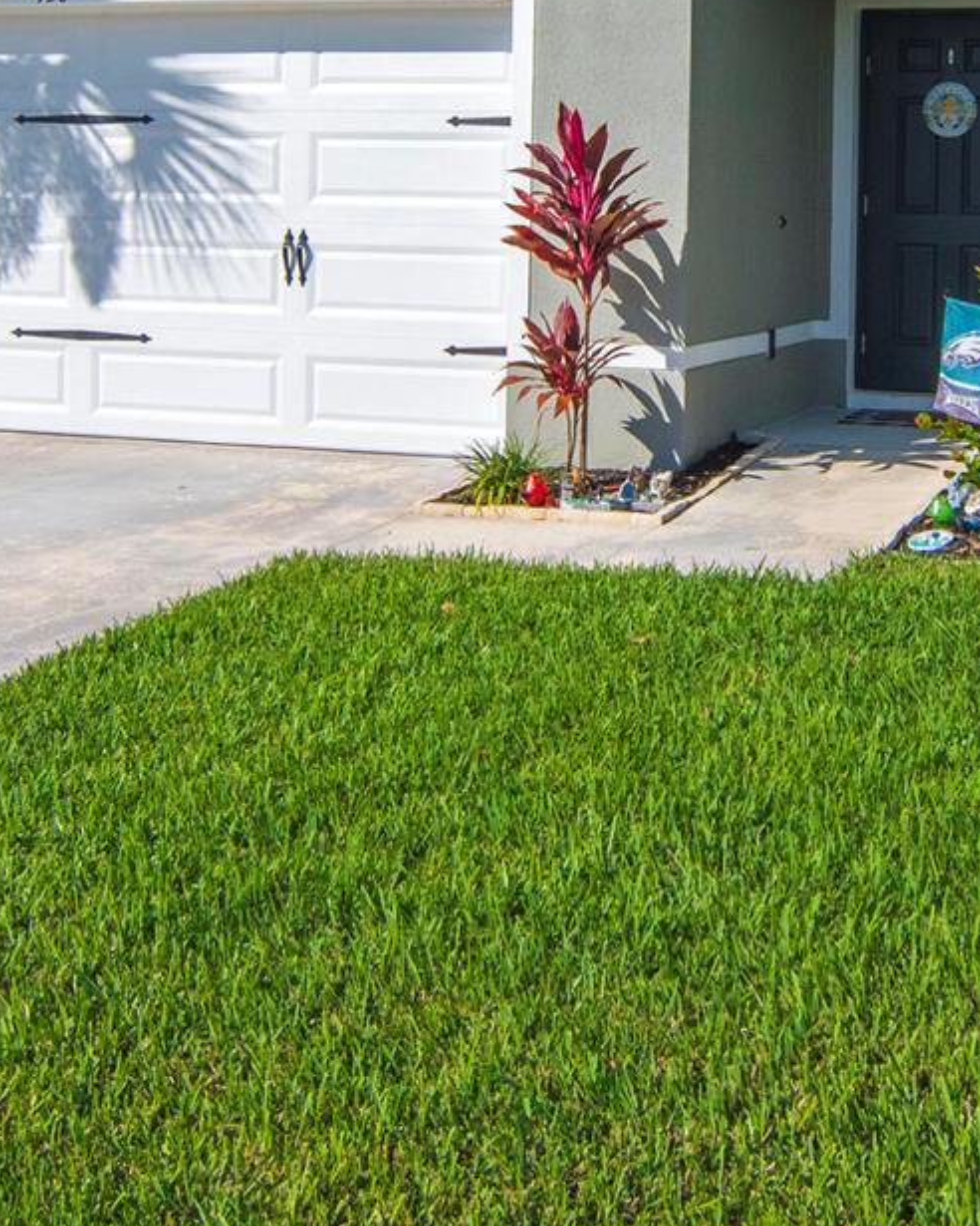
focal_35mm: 75
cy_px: 218
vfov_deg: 24.9
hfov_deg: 20.2
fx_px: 2719
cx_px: 819
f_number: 8
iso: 320
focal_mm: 16
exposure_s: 1/1000
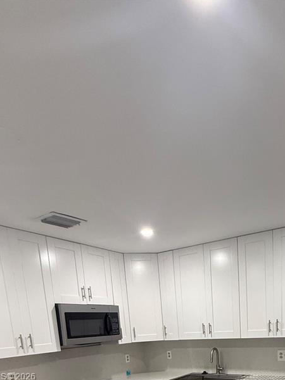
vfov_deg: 51.3
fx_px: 307
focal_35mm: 28
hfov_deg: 48.4
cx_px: 203
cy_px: 377
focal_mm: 2.22
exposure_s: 1/120
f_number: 2.2
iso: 320
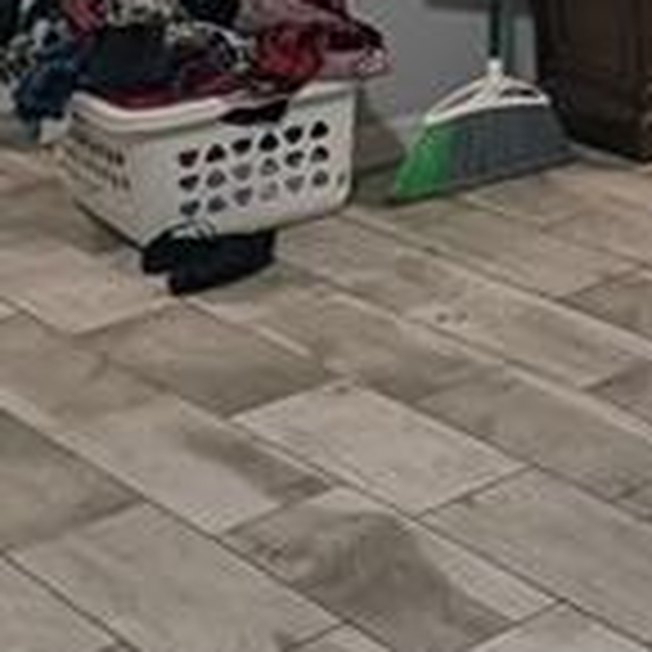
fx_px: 1875
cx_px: 1419
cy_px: -324
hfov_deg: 14.9
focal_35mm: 88
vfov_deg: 17.7
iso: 74
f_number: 1.95
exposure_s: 1/24
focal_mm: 2.23
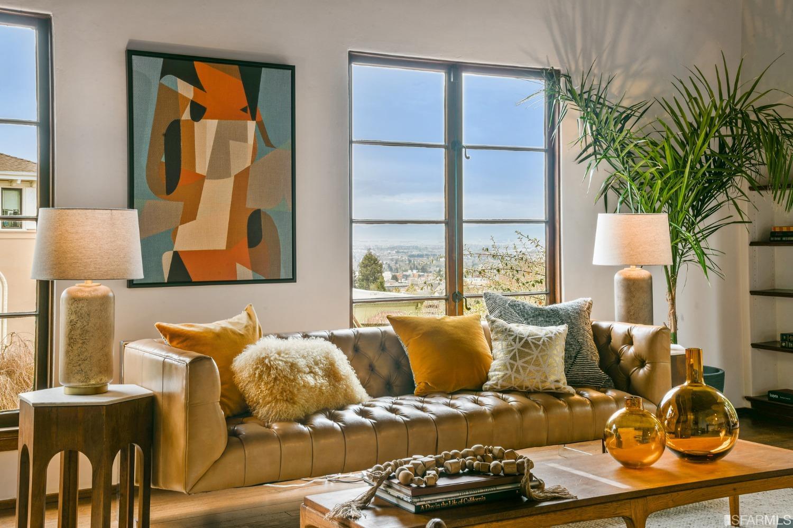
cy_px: 264
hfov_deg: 42.8
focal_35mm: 46
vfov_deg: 29.2
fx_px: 1013
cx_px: 396
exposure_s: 1/2
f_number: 16
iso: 64
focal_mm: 46
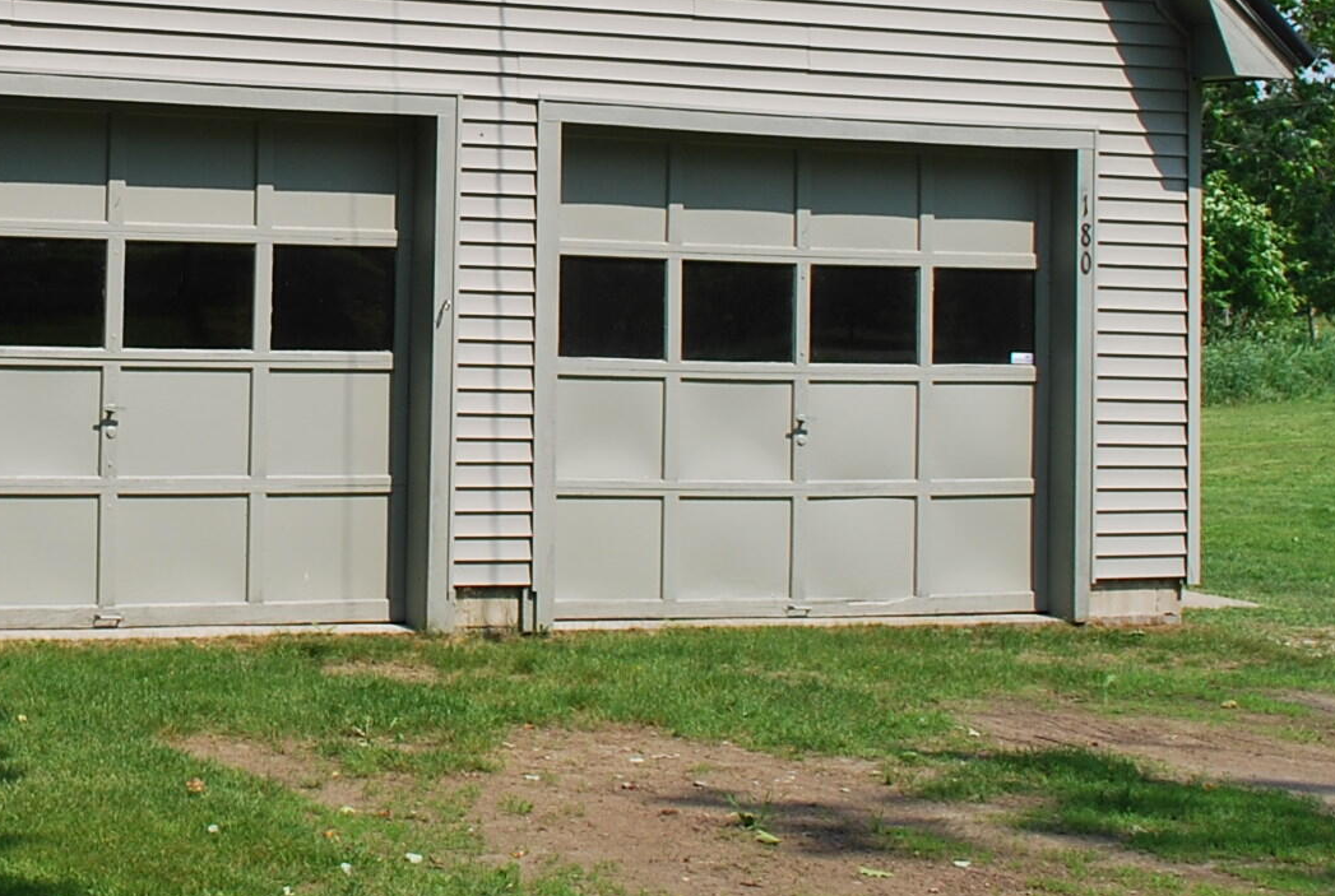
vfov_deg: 16.2
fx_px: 3084
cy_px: 32
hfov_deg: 23.4
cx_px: -4
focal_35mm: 83
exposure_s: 1/250
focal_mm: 20
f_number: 8
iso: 100
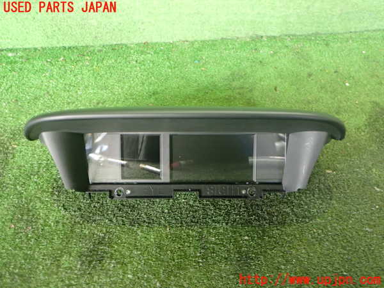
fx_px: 333
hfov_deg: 60.0
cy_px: 144
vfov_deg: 46.8
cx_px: 192
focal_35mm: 30
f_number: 2.3
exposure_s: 1/30
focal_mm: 5.4
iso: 640
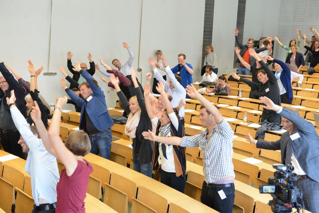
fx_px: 399
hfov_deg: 43.6
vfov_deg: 29.9
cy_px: 106
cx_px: 160
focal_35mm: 45
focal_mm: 45
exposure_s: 1/60
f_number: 4.5
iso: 1600
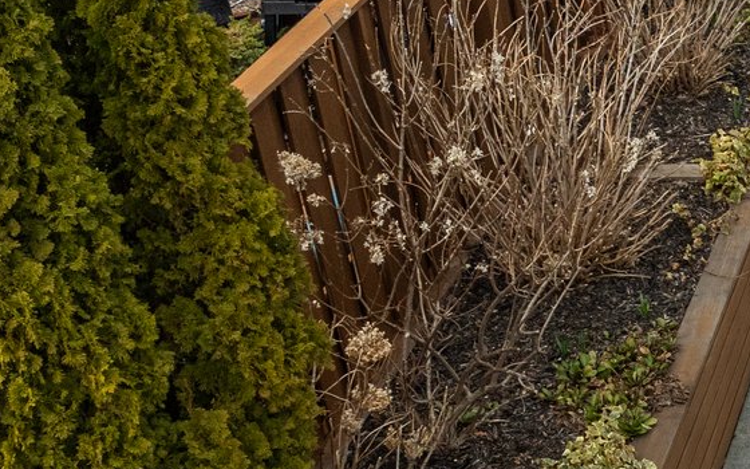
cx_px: 1120
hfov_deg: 19.5
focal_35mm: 93
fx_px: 1901
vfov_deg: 14.0
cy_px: 391
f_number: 2.8
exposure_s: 1/400
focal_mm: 12.29
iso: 200
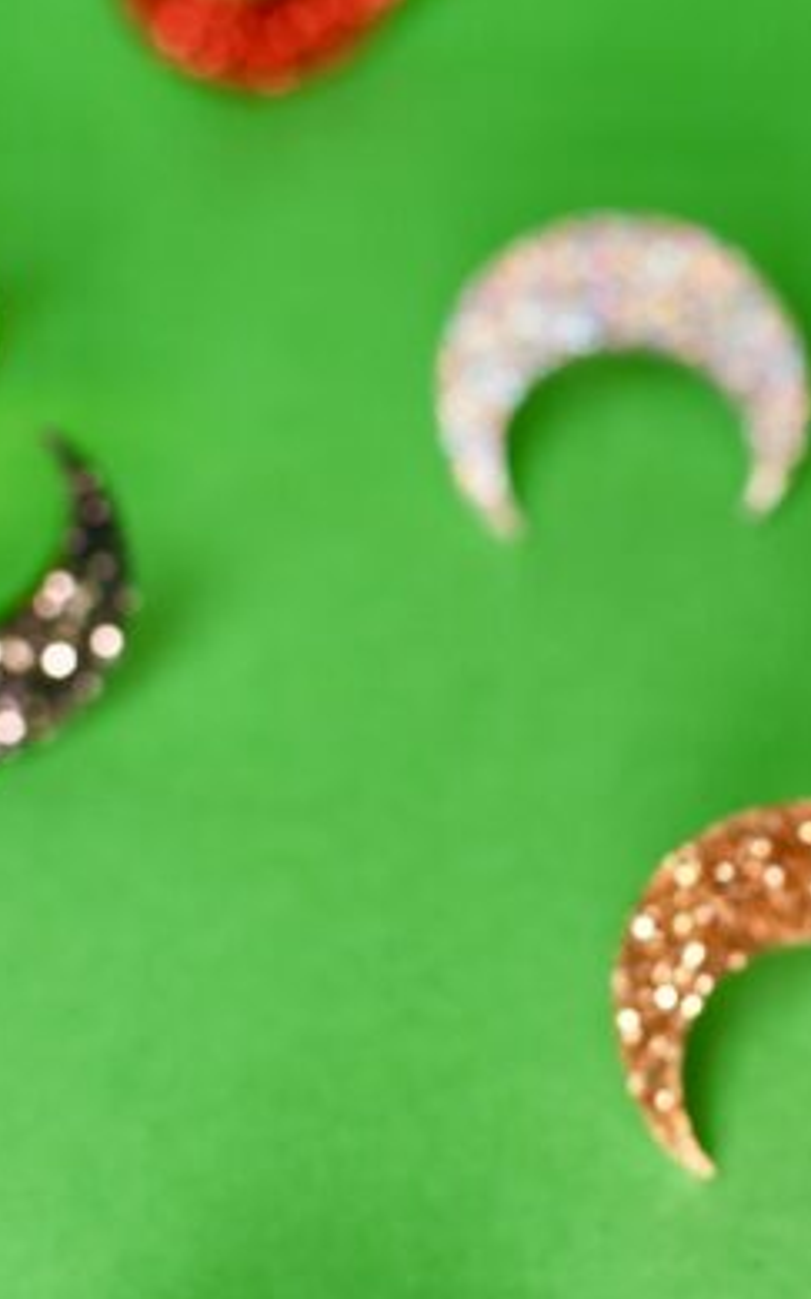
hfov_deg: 9.8
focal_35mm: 133
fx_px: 4705
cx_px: 477
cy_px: 499
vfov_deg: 15.7
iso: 400
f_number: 4.5
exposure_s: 1/200
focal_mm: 35
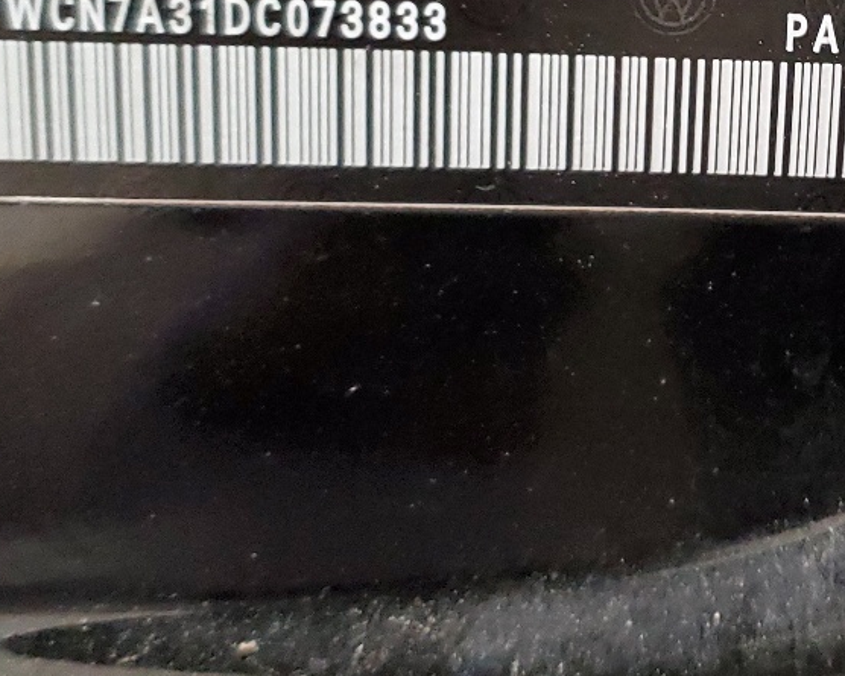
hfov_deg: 25.3
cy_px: 8
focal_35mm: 73
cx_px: 755
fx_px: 1826
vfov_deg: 20.4
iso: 432
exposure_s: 1/15
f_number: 1.5
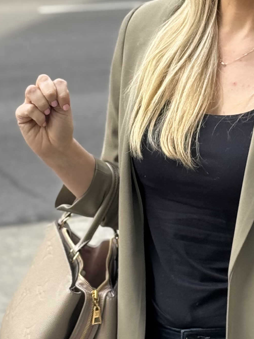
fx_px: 1429
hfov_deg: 10.1
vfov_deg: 13.5
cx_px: 197
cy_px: 144
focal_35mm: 146
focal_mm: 6.86
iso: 64
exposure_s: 1/495
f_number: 1.78
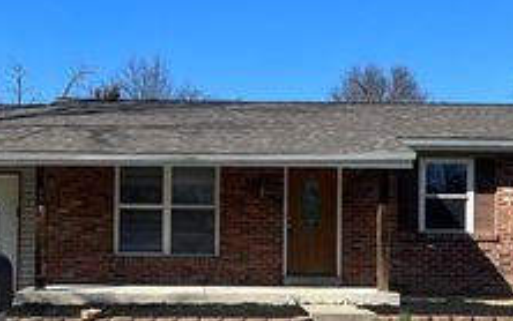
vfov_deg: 20.8
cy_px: 241
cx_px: 196
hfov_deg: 32.8
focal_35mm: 62
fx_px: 867
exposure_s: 1/3704
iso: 50
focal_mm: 5.7
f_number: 1.5
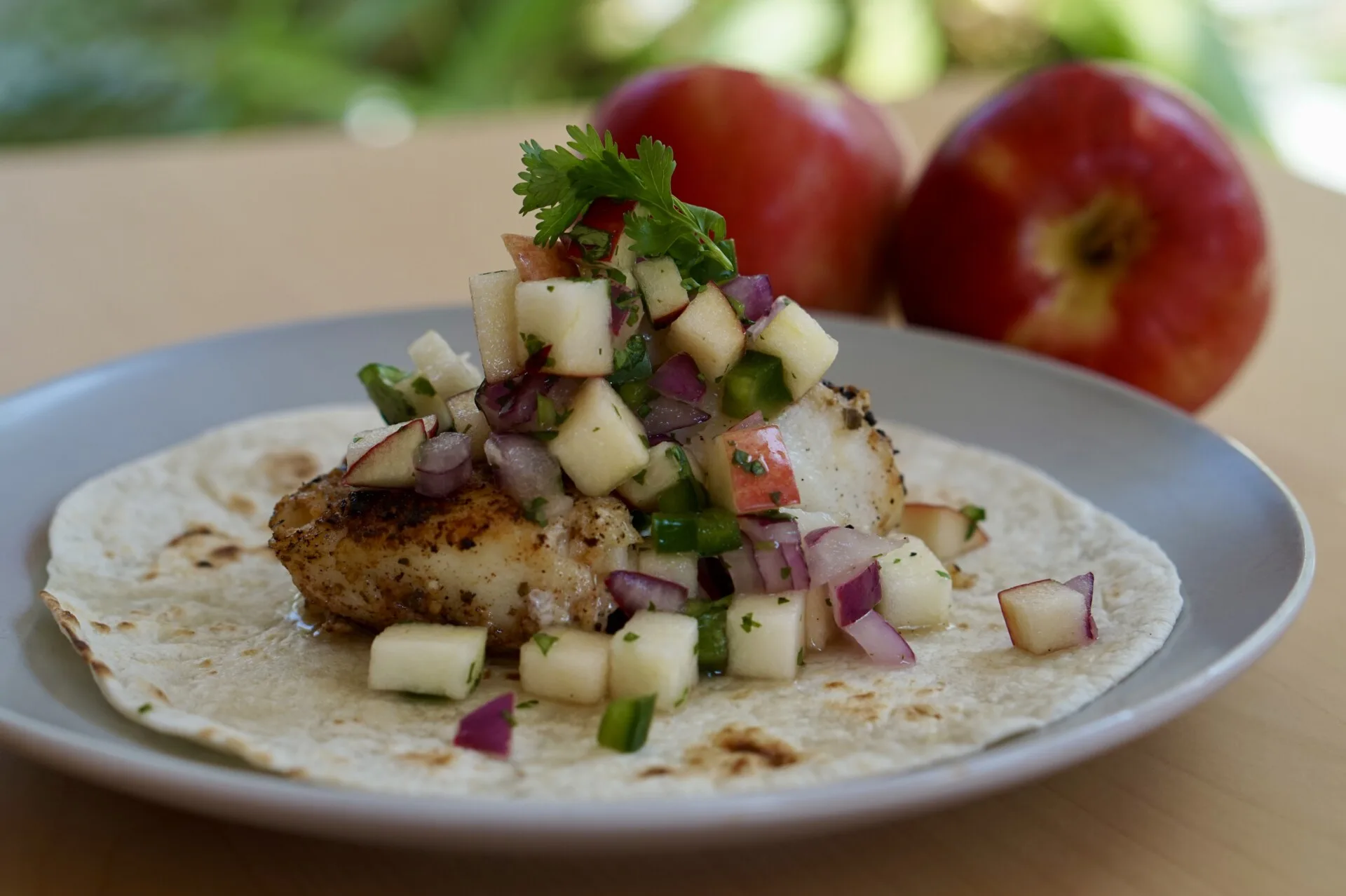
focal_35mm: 75
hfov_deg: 27.0
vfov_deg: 18.2
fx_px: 2803
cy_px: 448
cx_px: 673
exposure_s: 1/80
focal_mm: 50
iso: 160
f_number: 4
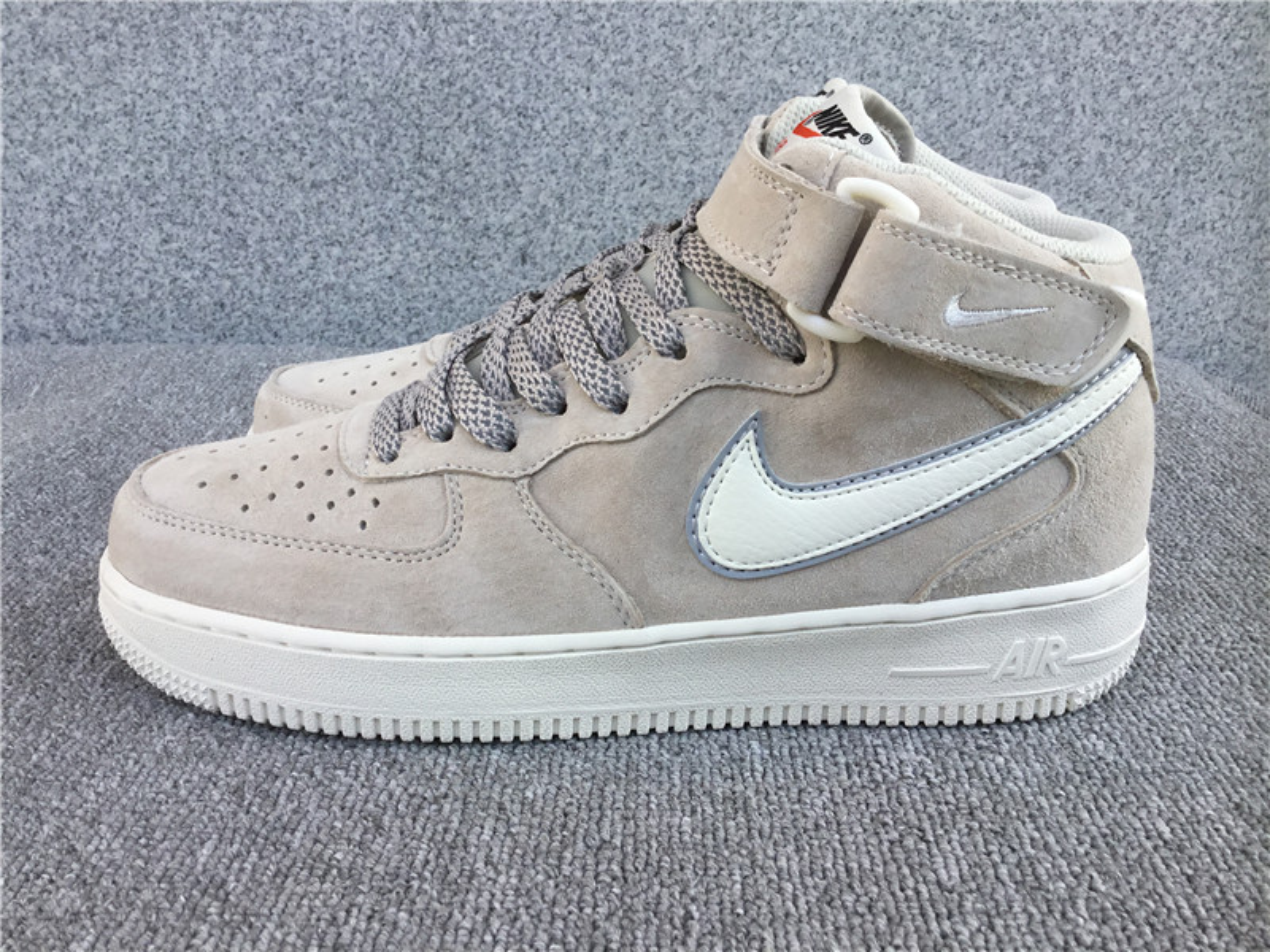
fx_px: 1137
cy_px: 476
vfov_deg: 45.4
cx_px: 635
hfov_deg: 58.4
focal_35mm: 31
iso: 25
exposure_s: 1/234
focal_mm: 3.3
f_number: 2.4
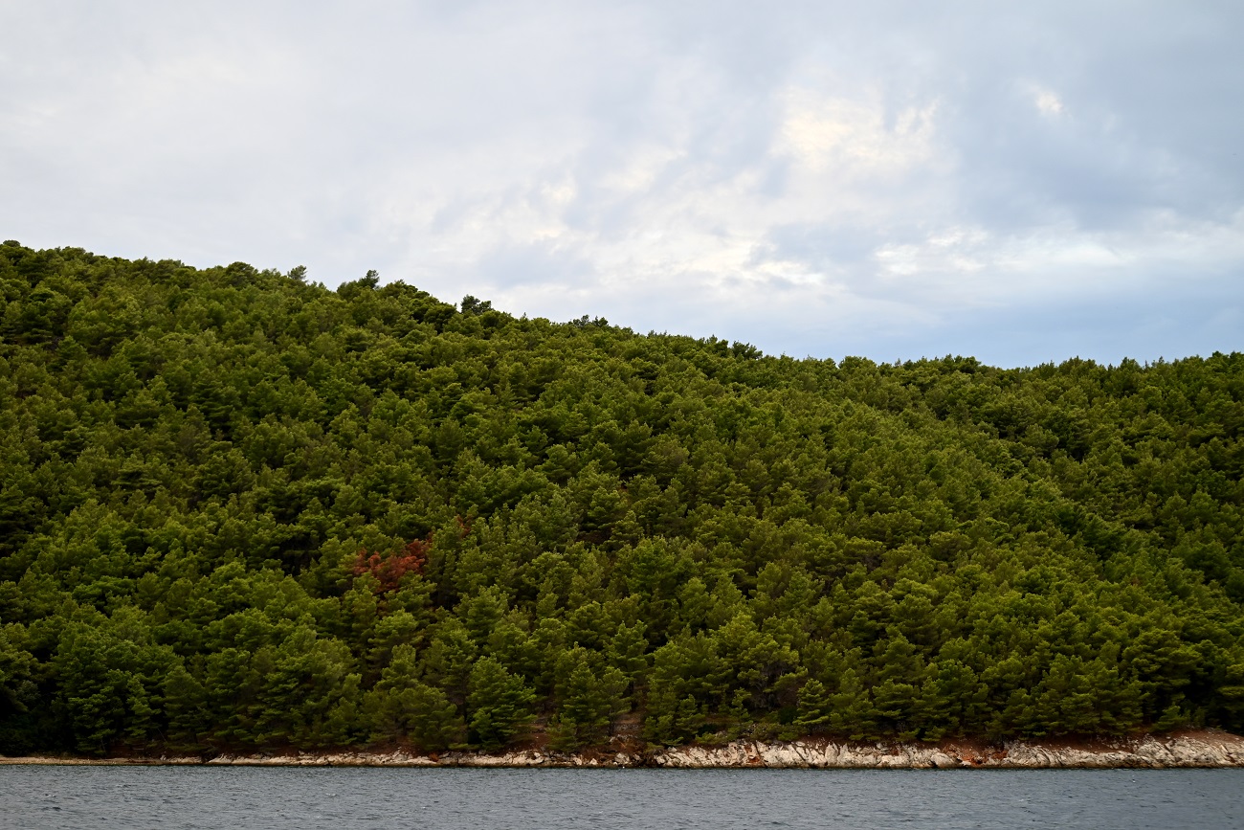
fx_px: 2419
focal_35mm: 70
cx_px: 622
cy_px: 415
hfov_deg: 28.8
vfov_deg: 19.5
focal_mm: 70
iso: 400
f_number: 4.5
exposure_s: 1/250
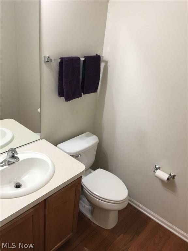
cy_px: 126
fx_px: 210
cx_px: 94
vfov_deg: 61.7
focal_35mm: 29
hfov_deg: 48.2
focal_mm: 4.15
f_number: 2.2
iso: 40
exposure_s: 1/15
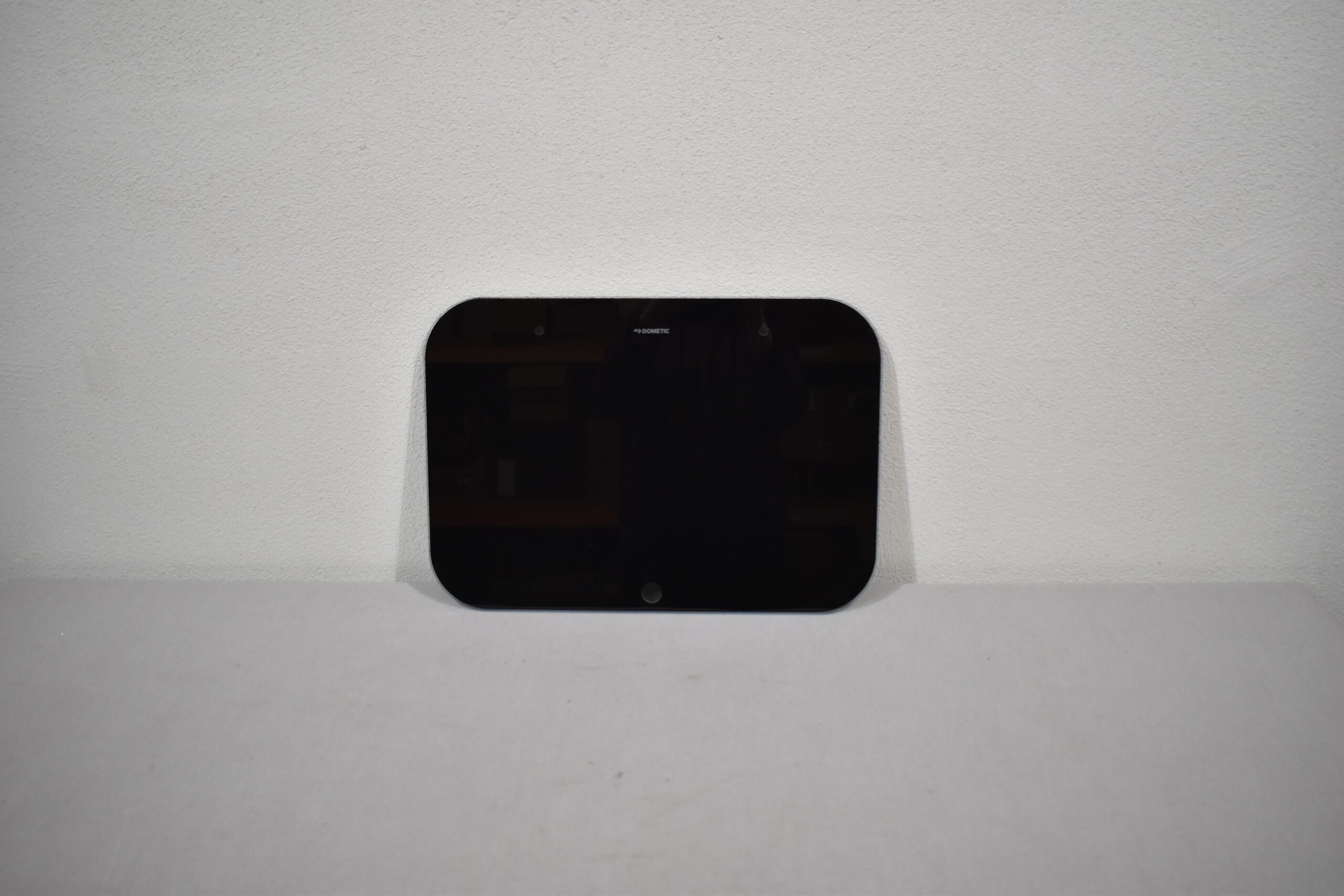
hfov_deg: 57.2
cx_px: 672
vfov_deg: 40.0
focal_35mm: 33
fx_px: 1232
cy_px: 448
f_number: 3.8
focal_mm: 22
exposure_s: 1/250
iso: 560
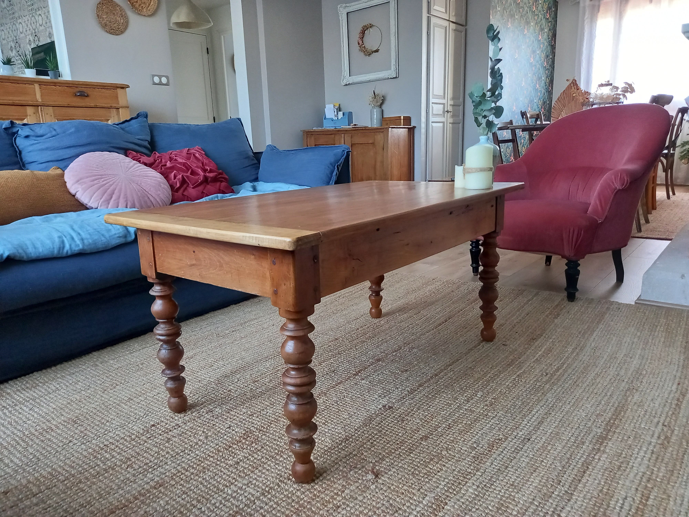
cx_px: 344
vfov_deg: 54.9
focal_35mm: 25
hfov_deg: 69.4
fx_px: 498
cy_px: 258
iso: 500
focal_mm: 4.6
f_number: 2
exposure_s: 1/19
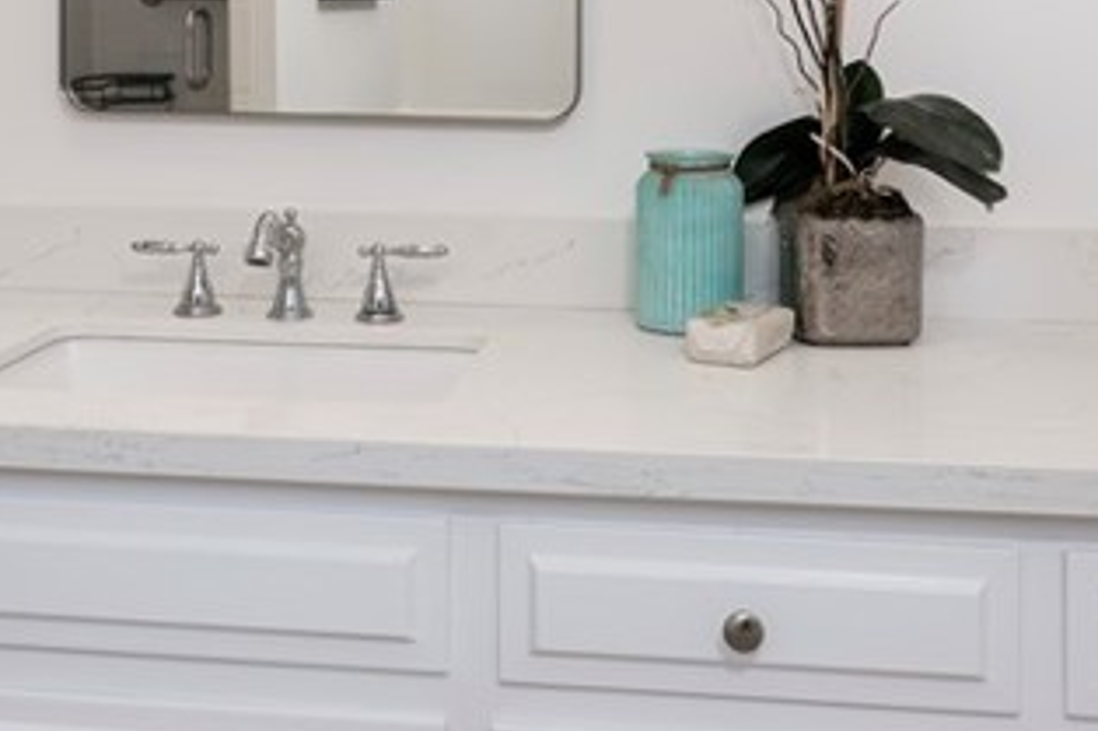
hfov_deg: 40.3
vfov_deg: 26.3
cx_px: 472
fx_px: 1494
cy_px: 30
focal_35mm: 49
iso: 200
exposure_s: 1/25
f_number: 8
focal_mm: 15
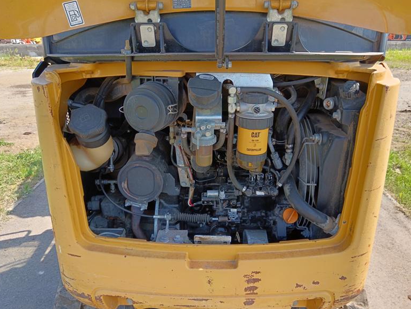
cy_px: 157
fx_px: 333
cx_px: 206
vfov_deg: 49.8
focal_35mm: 28
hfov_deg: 63.4
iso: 100
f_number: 1.9
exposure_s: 1/166
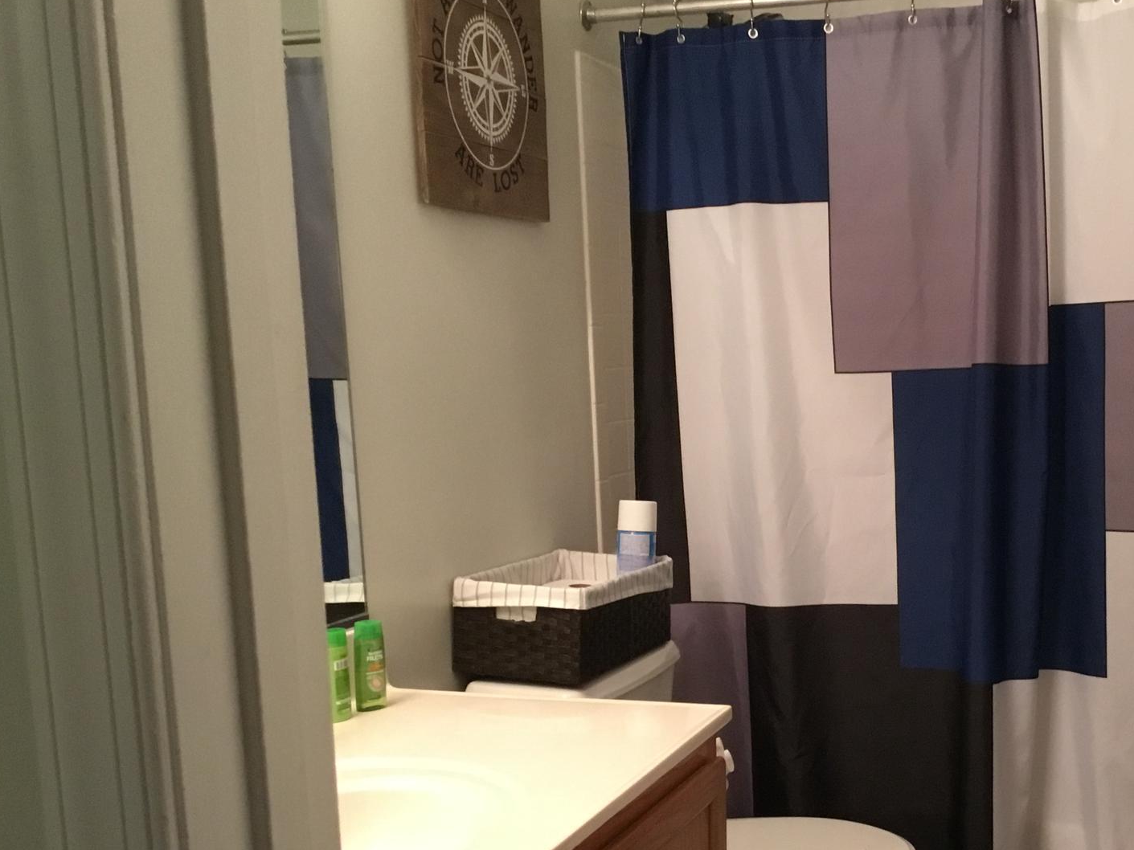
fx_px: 1474
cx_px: 801
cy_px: 569
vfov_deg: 31.9
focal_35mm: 45
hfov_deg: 41.2
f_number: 2.4
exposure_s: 1/24
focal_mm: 3.3
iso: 200
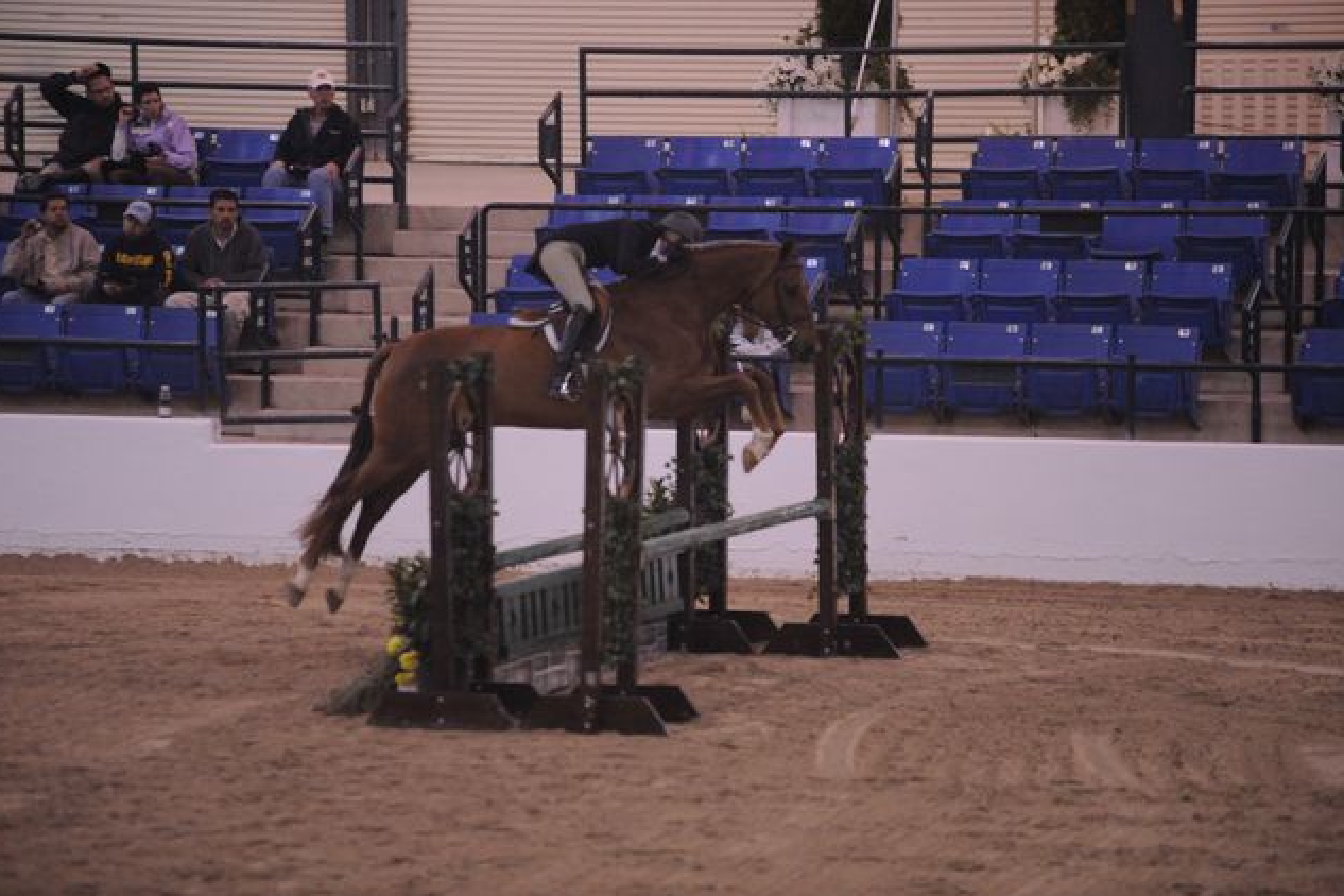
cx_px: 667
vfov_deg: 6.8
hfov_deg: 10.2
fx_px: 7541
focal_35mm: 202
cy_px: 450
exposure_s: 1/400
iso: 5000
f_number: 2.8
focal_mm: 200
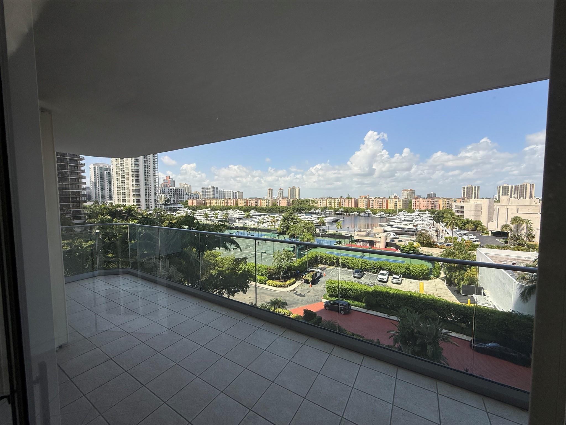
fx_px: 229
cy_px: 212
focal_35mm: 14
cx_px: 283
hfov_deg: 102.1
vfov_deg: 85.7
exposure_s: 1/1399
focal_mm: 2.22
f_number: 2.2
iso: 50
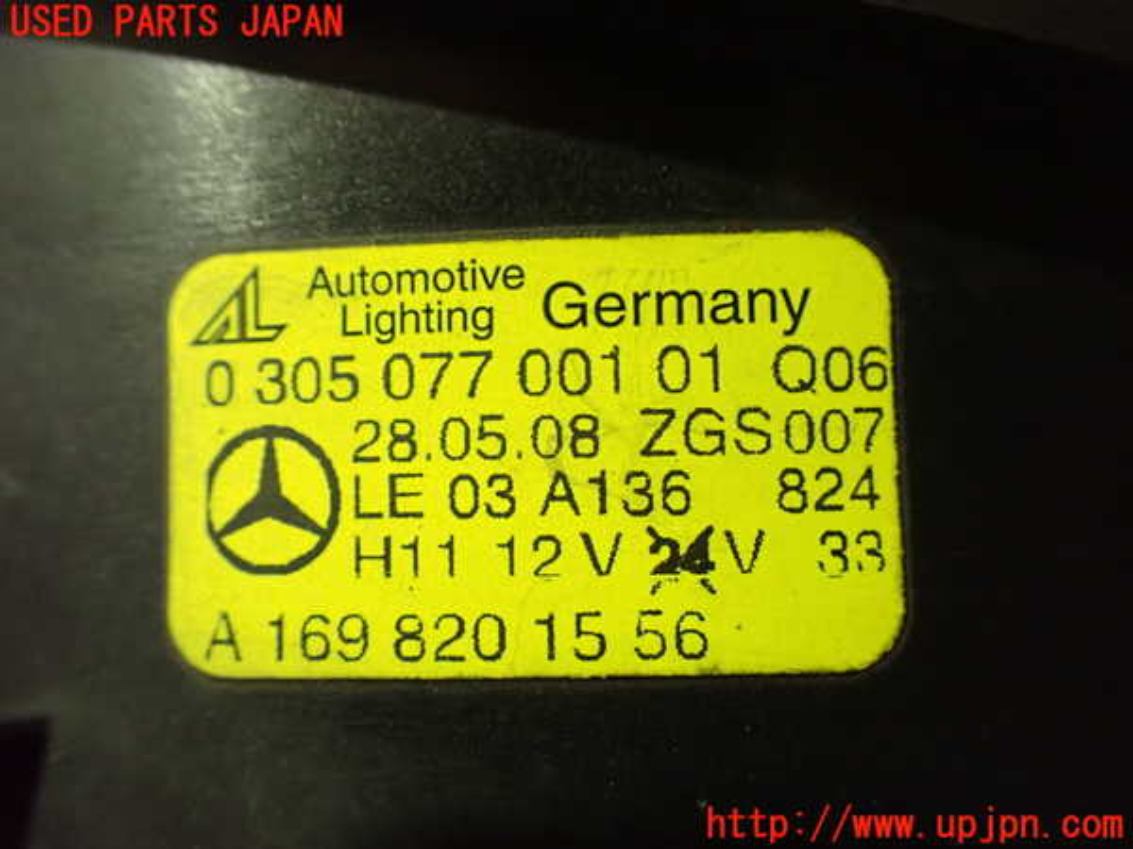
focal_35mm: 30
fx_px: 982
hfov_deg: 60.0
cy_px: 424
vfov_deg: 46.8
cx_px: 566
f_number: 2.3
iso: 1250
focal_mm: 5.4
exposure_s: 1/30
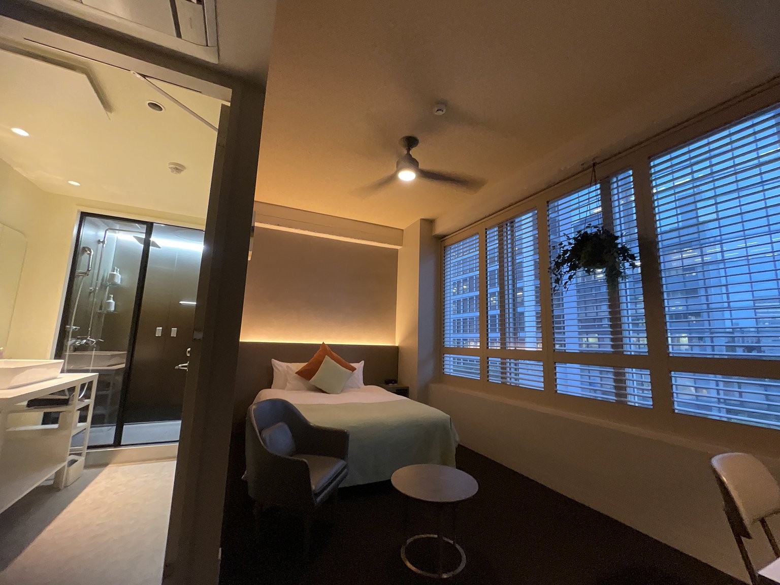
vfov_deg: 85.7
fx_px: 315
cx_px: 390
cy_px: 292
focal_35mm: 14
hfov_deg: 102.1
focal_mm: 1.65
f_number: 2.4
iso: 400
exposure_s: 1/30
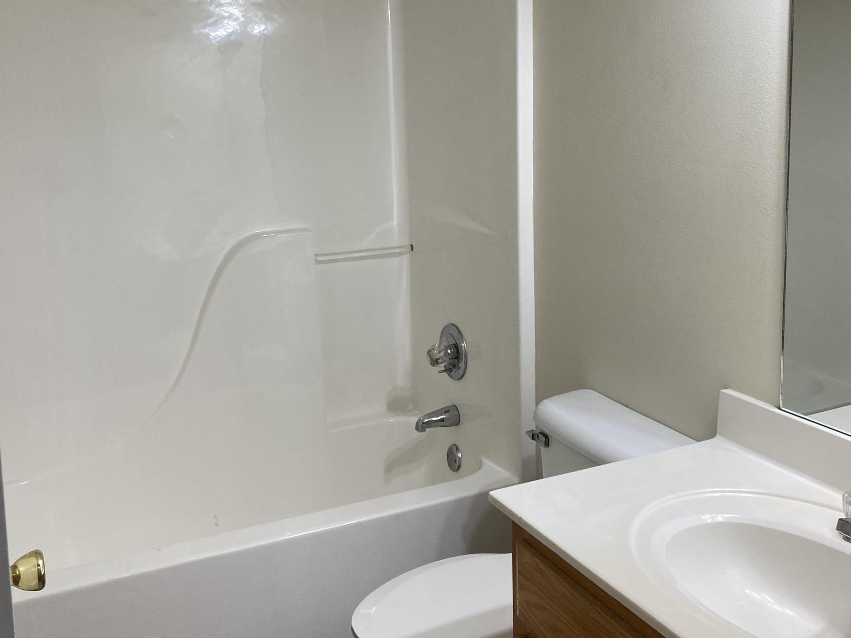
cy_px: 196
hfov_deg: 49.0
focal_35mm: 38
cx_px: 431
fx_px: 934
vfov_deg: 37.2
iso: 50
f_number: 1.8
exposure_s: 1/120
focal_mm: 3.99
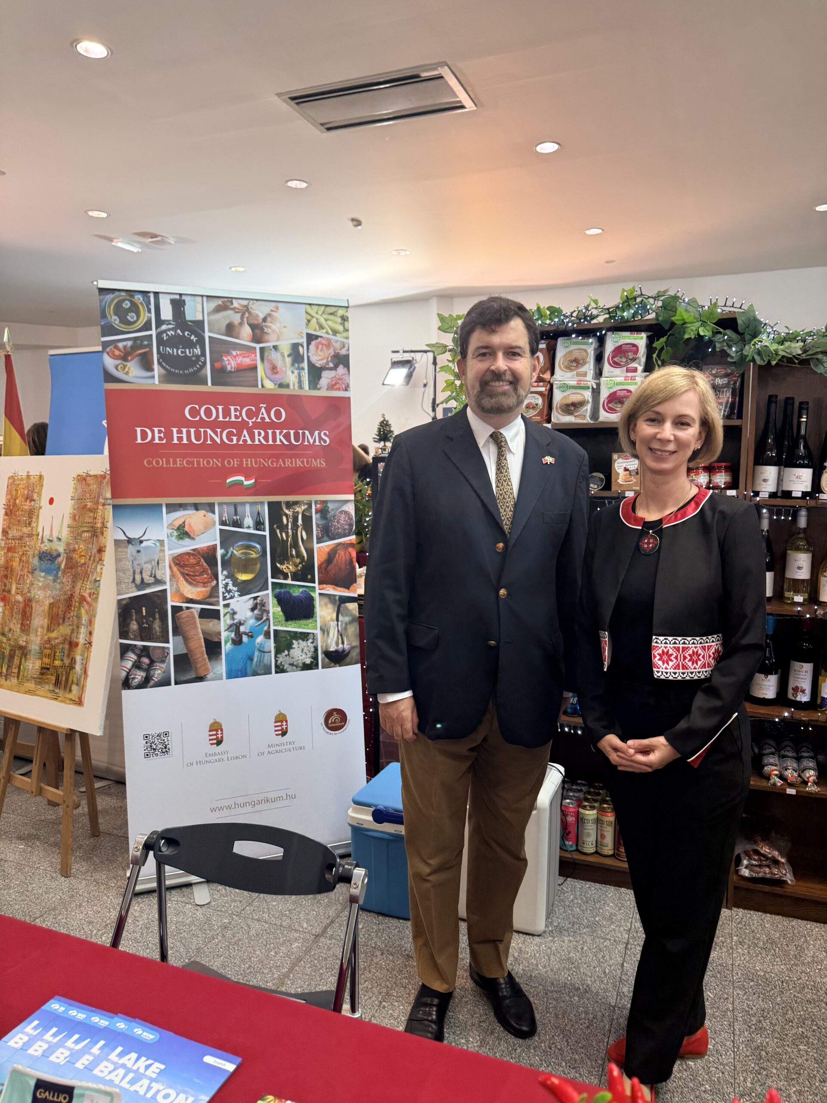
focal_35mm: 24
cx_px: 414
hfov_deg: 56.8
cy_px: 552
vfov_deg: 71.6
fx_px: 765
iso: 125
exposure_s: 1/100
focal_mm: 6.76
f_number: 1.78
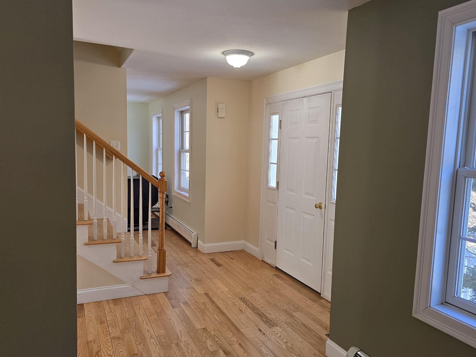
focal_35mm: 27
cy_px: 184
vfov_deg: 51.3
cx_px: 239
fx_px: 371
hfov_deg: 65.3
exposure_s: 1/120
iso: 125
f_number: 1.7
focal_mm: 6.3
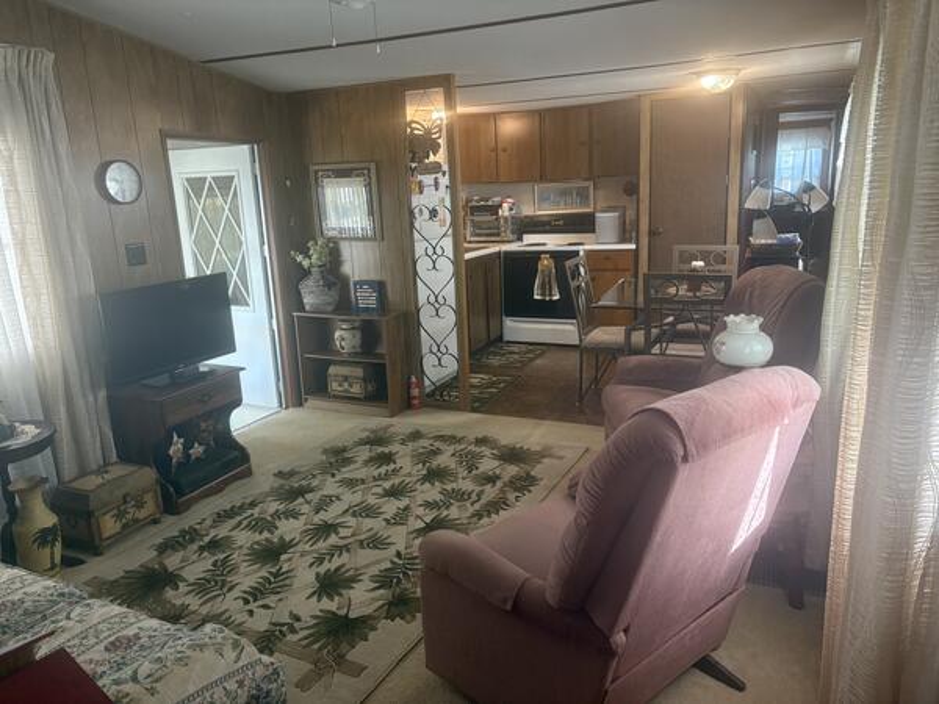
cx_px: 470
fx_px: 705
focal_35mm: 26
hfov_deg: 67.3
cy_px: 352
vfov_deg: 53.1
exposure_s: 1/60
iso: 200
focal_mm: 5.96
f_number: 1.6
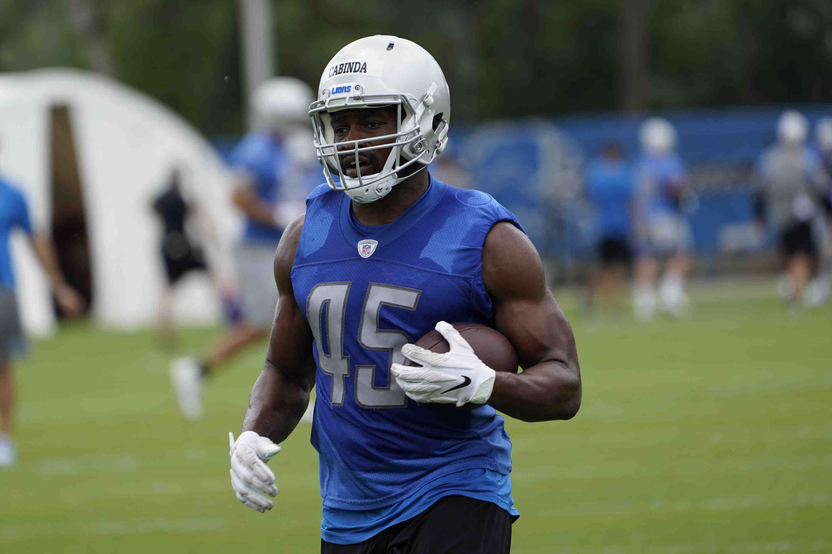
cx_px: 416
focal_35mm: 400
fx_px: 9244
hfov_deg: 5.2
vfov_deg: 3.4
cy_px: 277
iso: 400
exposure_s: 1/1000
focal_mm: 400
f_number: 5.6
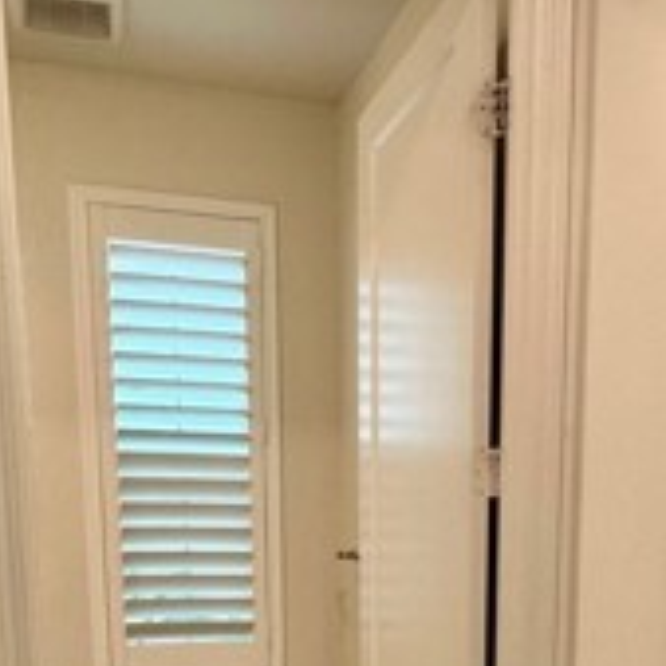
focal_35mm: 47
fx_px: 1023
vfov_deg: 32.1
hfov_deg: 35.7
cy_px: 721
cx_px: 449
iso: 200
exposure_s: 1/120
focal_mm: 2.22
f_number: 2.2
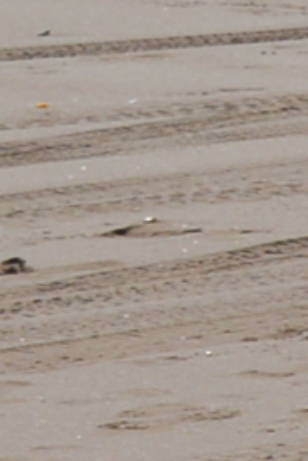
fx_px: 11579
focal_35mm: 903
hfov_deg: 1.5
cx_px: 1927
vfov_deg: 2.3
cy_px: -416
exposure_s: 1/320
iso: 100
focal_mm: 55
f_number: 9
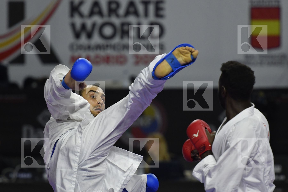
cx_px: 144
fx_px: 3358
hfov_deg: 4.9
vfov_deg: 3.3
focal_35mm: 420
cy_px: 96
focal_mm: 280
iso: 1250
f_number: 4
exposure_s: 1/800
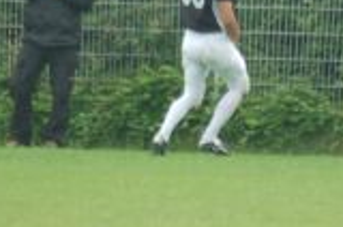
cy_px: -47
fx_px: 12152
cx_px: 252
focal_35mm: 1278
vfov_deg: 1.1
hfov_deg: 1.6
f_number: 5.6
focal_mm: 300
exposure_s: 1/500
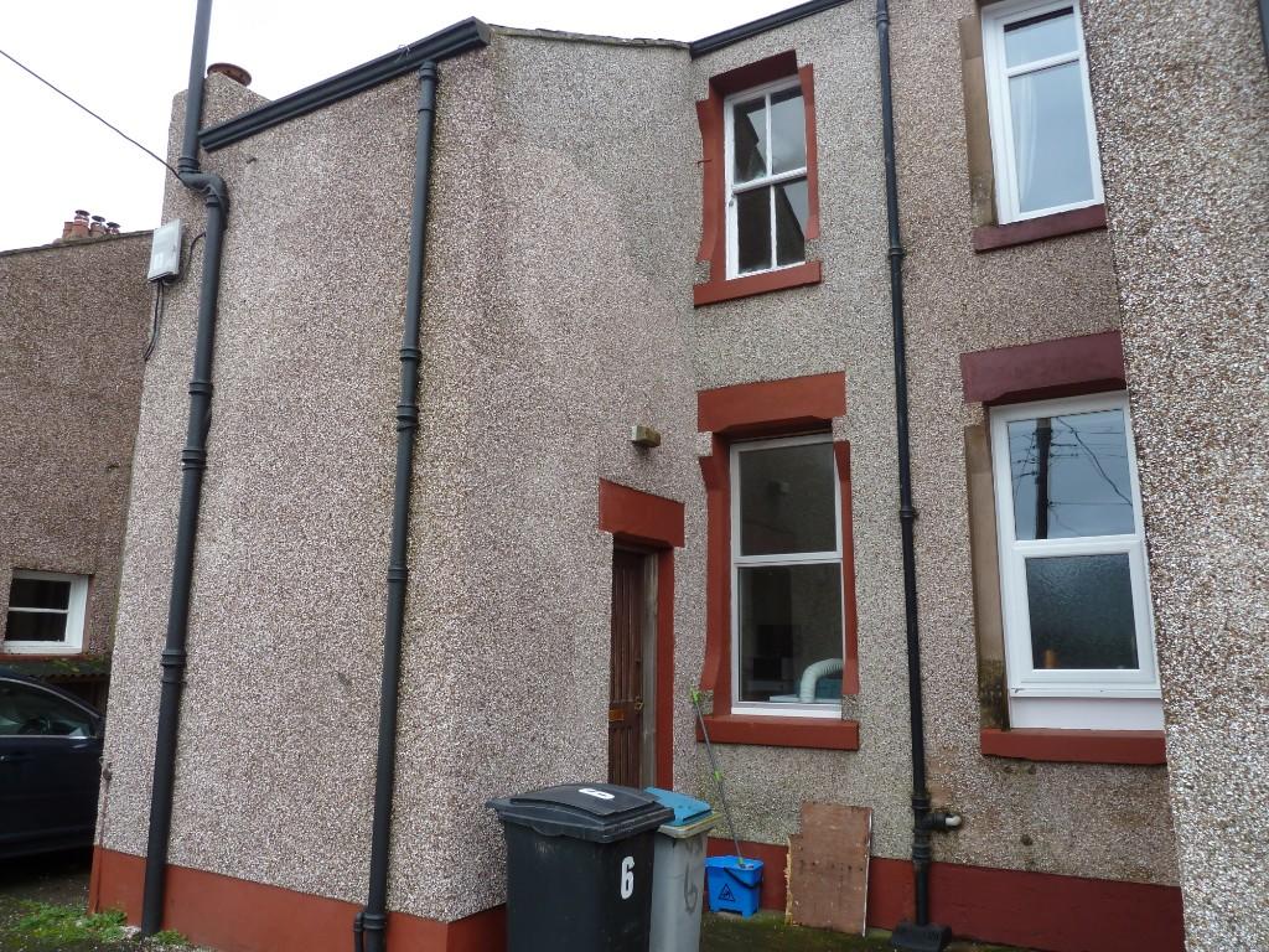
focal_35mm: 25
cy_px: 476
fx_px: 916
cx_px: 634
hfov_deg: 69.4
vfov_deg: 54.9
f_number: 4
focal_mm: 4.1
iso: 80
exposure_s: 1/100
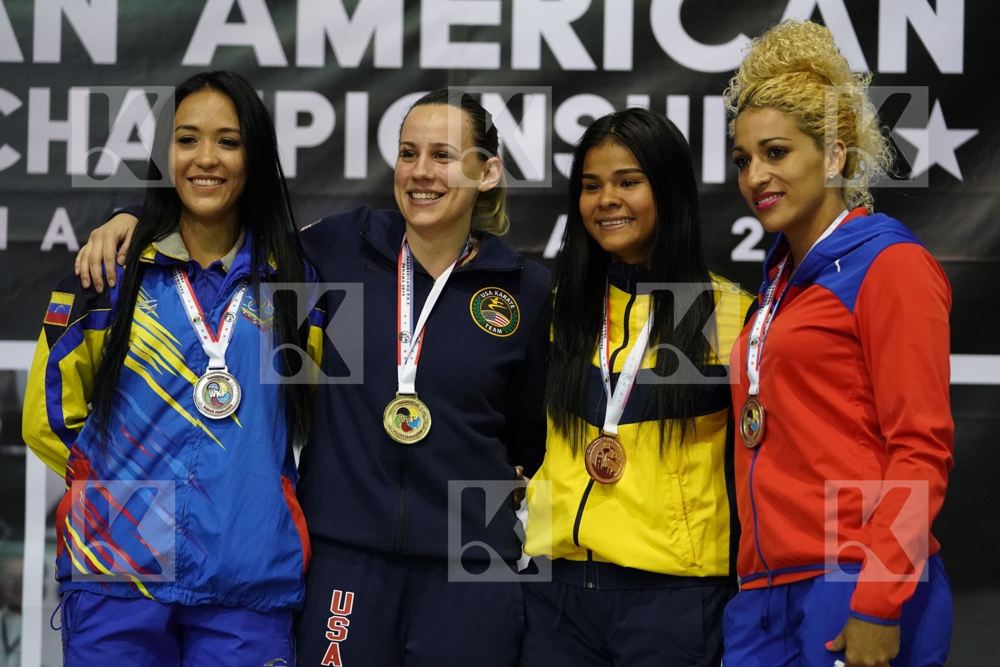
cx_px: 500
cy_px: 334
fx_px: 3305
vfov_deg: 11.5
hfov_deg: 17.2
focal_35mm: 119
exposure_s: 1/250
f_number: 3.2
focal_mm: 119
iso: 6400
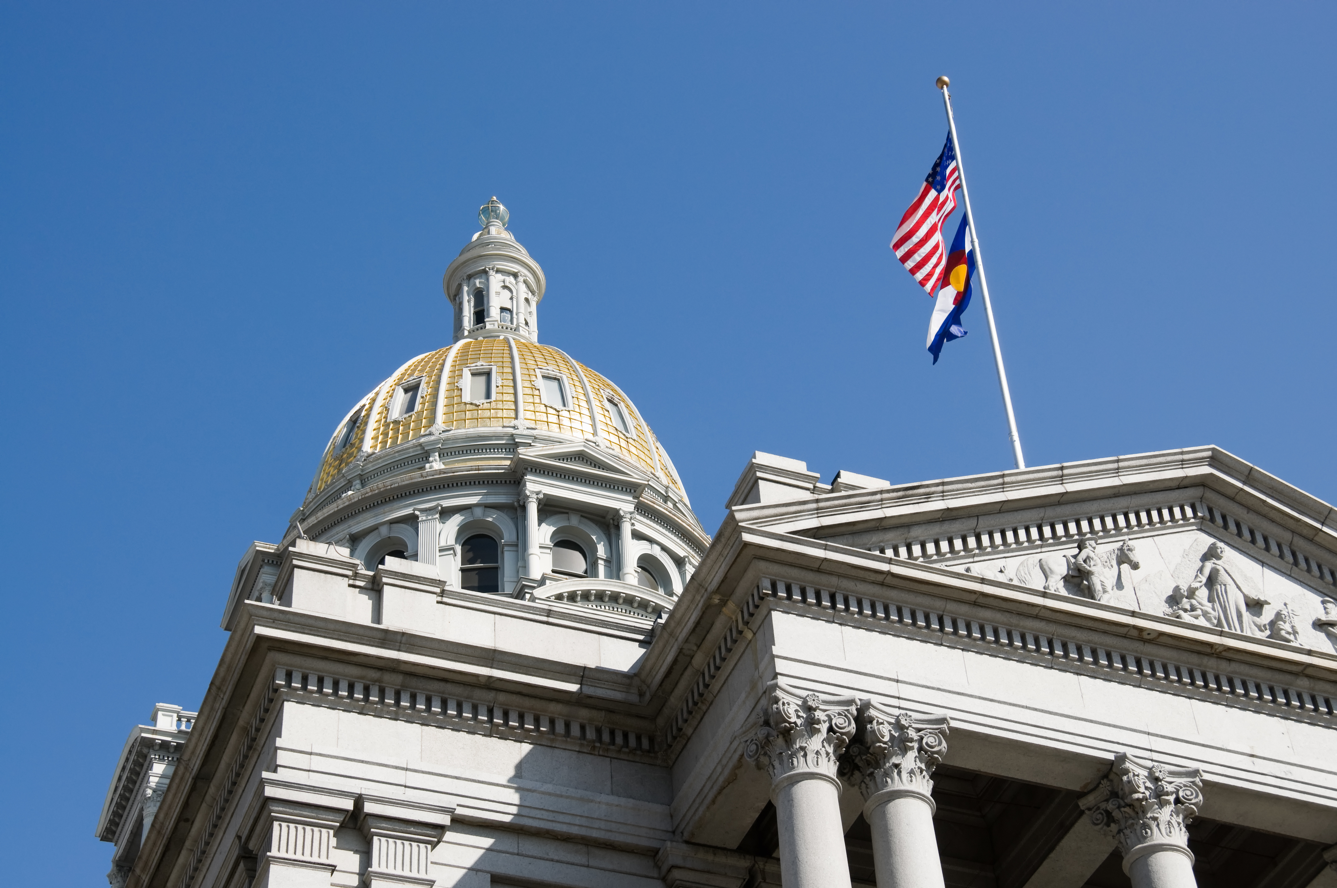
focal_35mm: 66
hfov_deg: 30.5
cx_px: 668
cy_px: 444
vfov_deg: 20.6
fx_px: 2448
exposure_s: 1/500
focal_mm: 44
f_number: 11
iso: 320
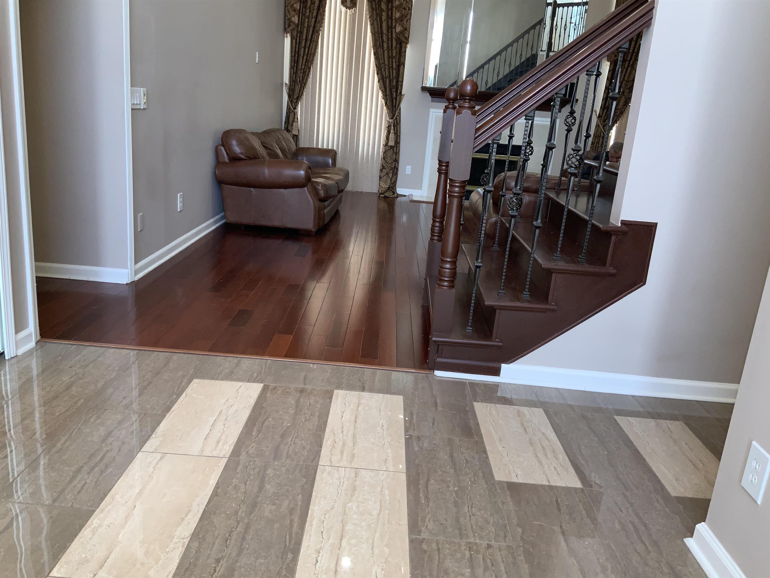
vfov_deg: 48.2
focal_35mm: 29
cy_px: 289
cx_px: 385
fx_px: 645
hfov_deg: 61.7
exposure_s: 1/60
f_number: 1.8
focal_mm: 3
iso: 40
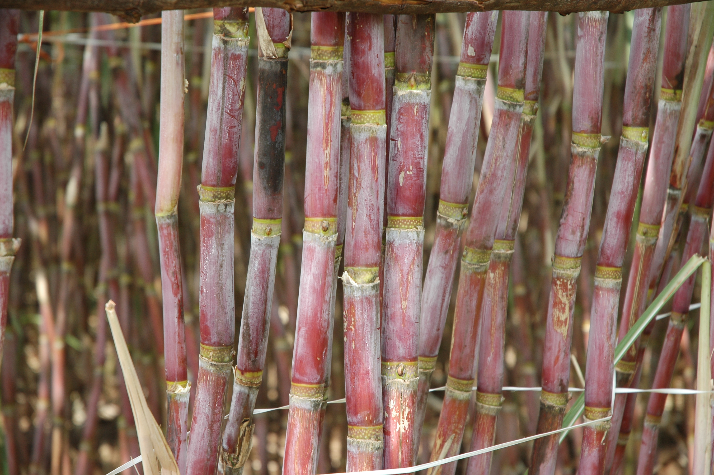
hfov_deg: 19.5
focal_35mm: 105
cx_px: 357
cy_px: 238
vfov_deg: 13.0
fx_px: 2081
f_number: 7.1
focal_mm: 70
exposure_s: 1/200
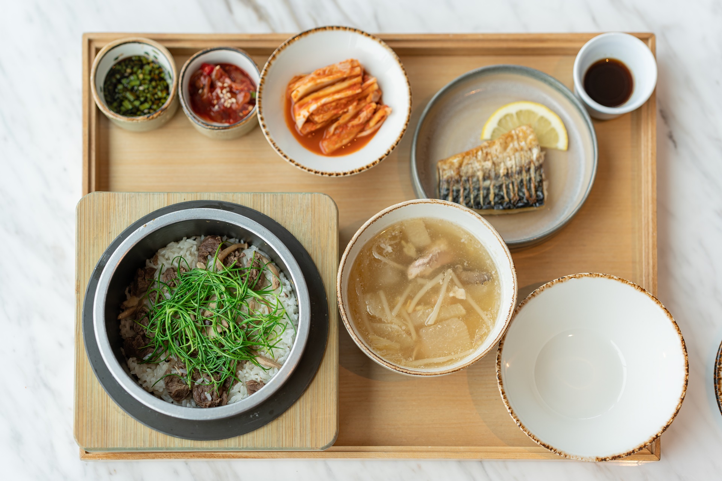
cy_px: 240
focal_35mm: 50
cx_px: 361
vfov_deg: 27.0
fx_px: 1003
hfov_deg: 39.6
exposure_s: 1/125
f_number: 2.2
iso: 100
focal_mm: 50
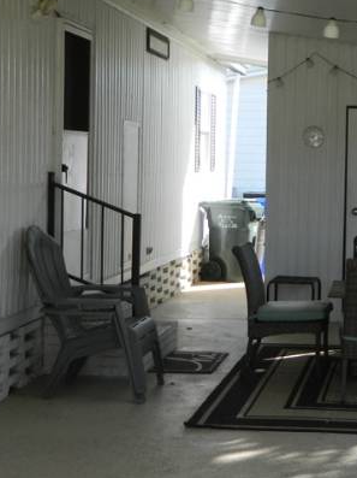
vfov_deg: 26.0
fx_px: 1033
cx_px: 338
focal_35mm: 75
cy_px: 210
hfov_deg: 19.2
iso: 80
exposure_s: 1/250
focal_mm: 6.2
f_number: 3.3
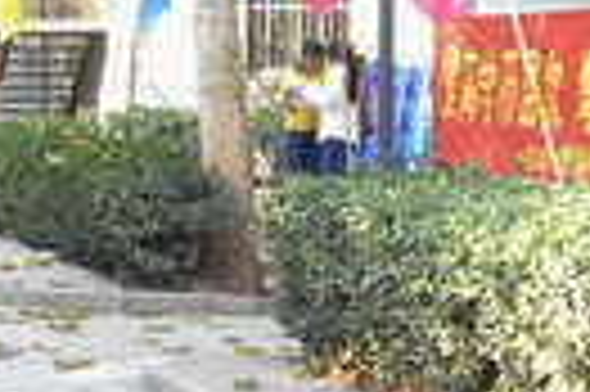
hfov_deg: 12.7
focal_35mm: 145
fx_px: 2373
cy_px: -101
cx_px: -513
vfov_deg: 9.3
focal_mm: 38
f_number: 6.3
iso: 640
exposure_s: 1/60
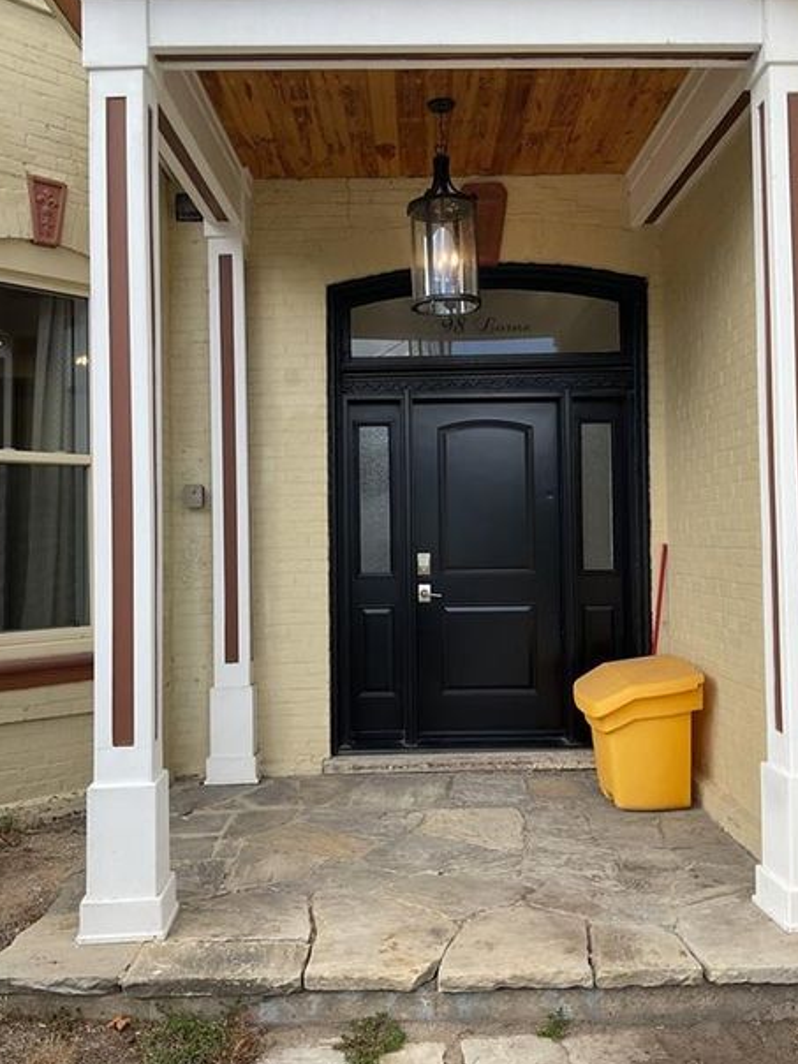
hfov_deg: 44.2
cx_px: 412
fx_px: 984
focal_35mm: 32
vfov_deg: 56.8
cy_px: 508
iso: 16
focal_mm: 3
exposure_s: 1/478
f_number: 1.8
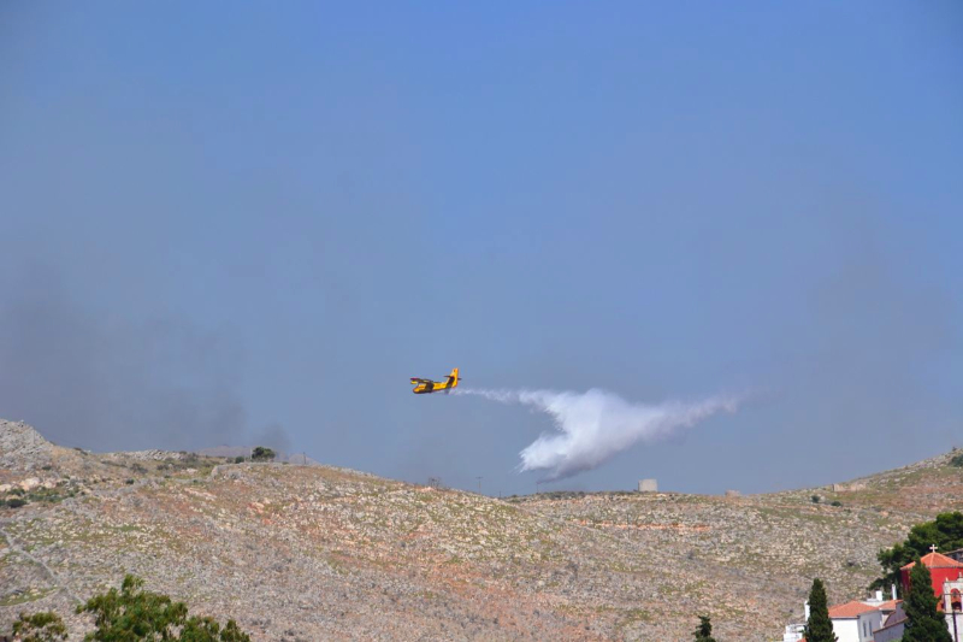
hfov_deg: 9.5
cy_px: 321
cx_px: 482
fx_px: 5817
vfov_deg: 6.3
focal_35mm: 218
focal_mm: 145
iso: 250
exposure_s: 1/500
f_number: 11
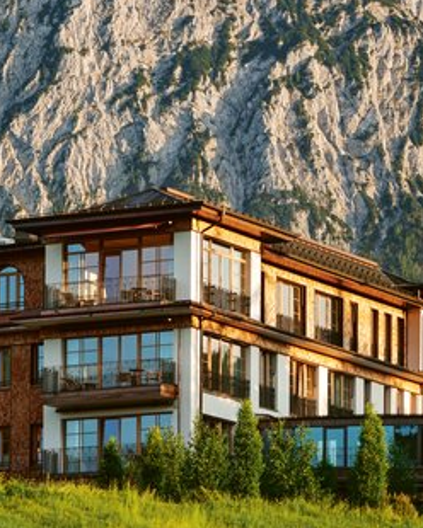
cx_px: 188
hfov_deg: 6.5
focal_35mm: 237
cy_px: 262
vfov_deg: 8.2
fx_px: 3709
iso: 250
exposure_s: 1/200
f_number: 6.3
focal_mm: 163
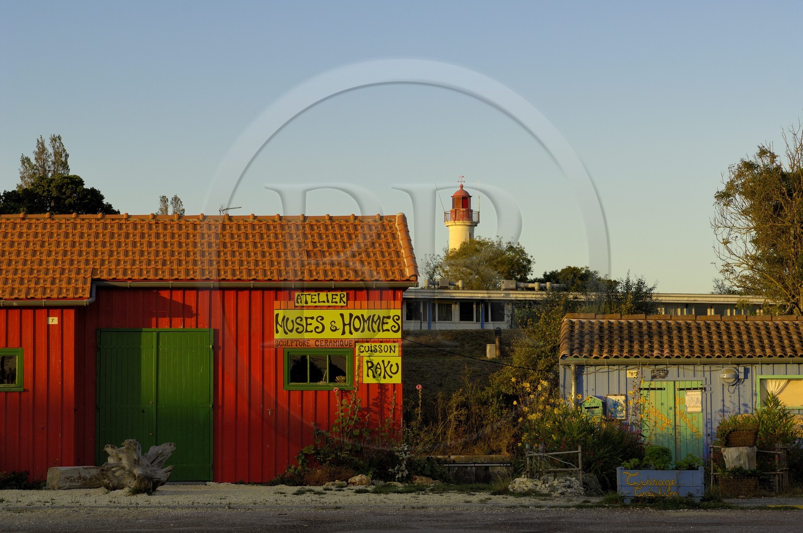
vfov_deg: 13.0
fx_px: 2339
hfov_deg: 19.5
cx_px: 402
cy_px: 266
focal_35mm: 105
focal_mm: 70
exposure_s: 1/160
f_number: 5.6
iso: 100
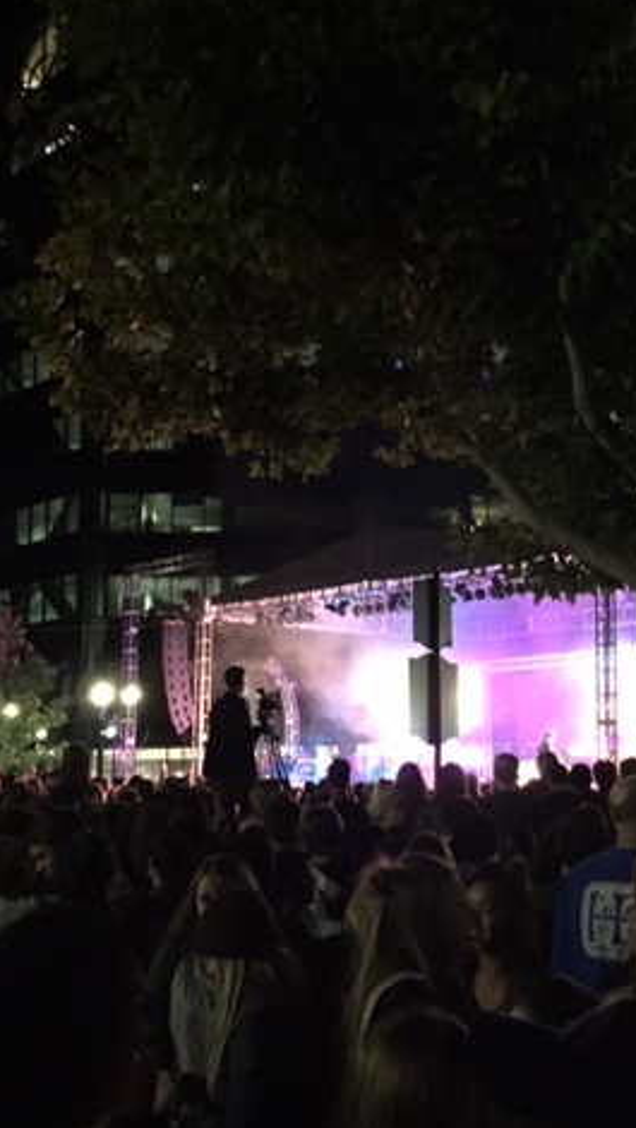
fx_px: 1287
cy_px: 564
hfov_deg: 27.5
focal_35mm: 43
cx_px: 456
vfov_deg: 47.3
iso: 320
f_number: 2.2
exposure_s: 1/15
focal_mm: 4.15
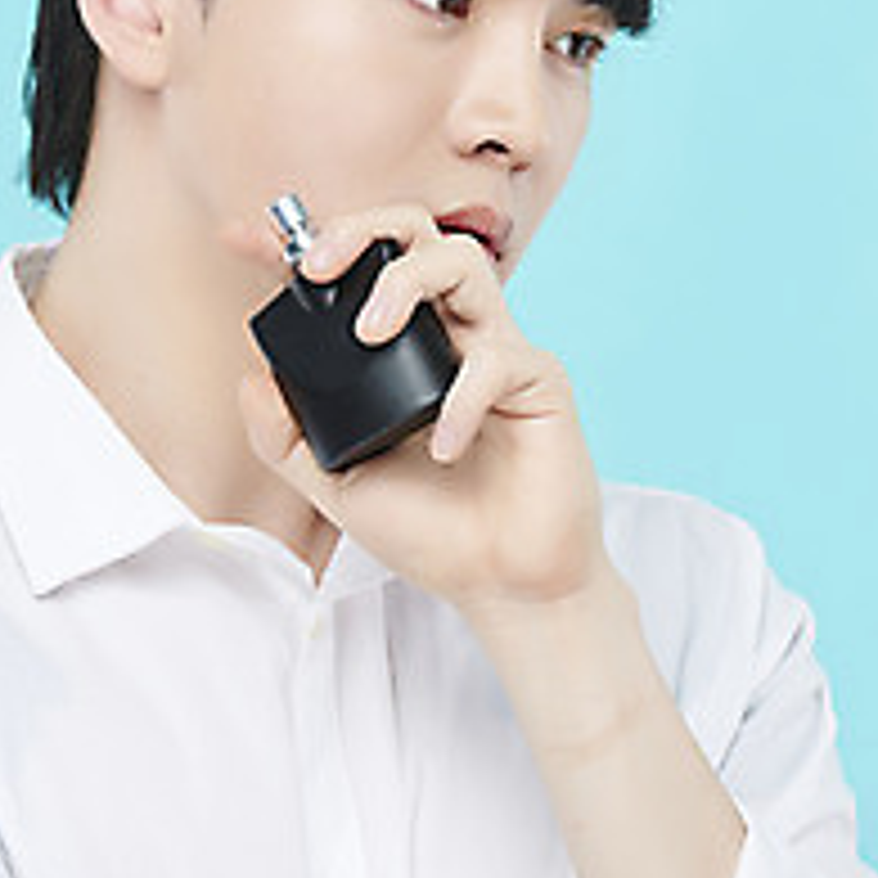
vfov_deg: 5.0
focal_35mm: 349
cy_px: 99
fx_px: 10015
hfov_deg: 5.0
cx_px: 448
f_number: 7.1
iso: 64
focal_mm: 200
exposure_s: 1/125
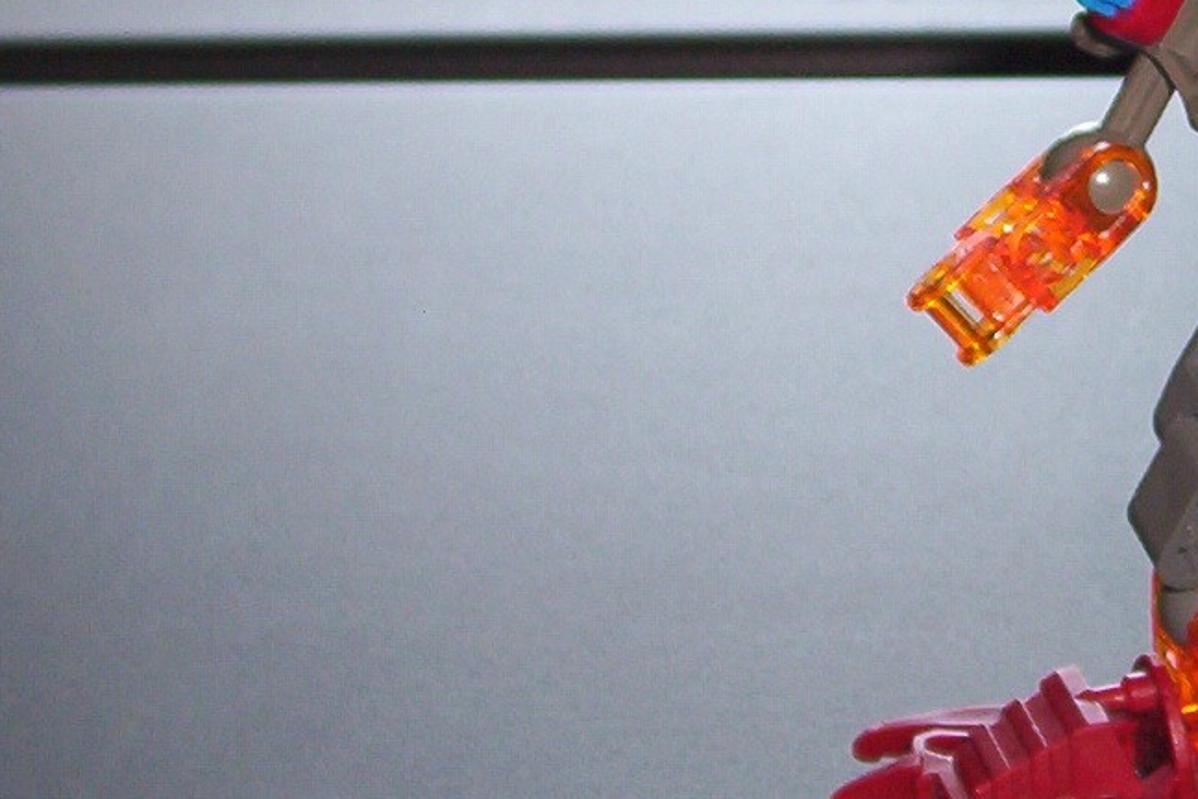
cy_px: 198
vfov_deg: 10.2
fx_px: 4459
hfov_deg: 15.0
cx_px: 1226
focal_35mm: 134
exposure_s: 1/49.9
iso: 100
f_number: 3.16
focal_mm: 7.88
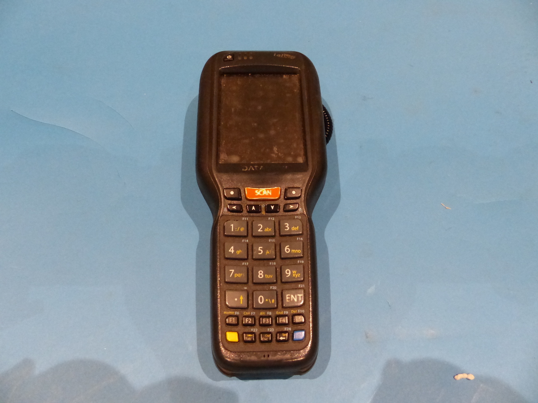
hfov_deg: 69.4
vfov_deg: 54.9
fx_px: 389
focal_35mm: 25
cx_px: 269
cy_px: 202
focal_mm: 4.5
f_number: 2.8
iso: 800
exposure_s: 1/100
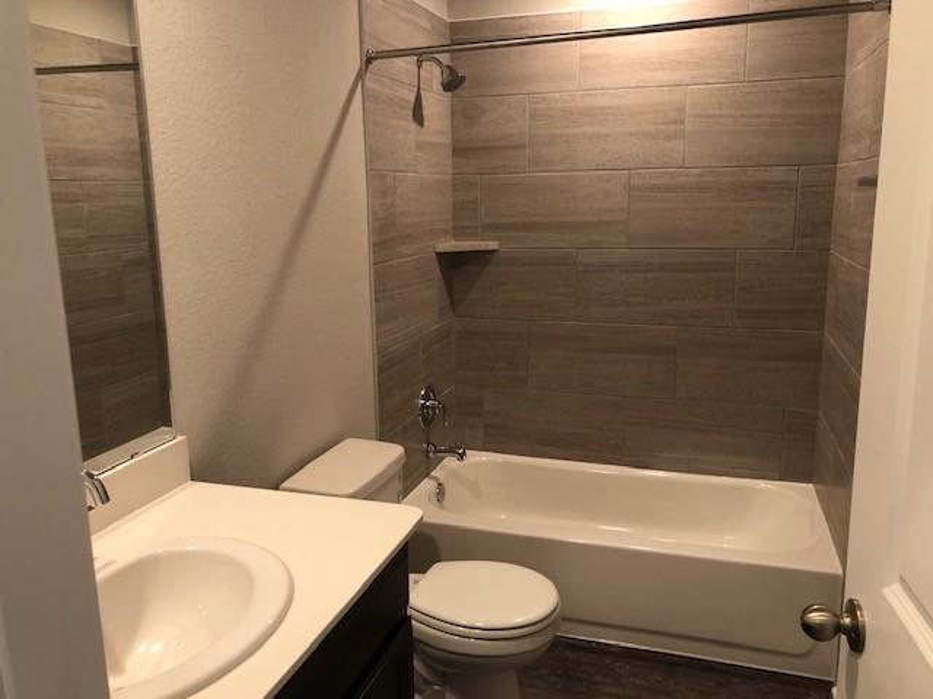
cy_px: 350
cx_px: 466
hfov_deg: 63.4
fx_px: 755
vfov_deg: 49.7
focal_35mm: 28
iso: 40
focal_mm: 3.99
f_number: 1.8
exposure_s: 1/24
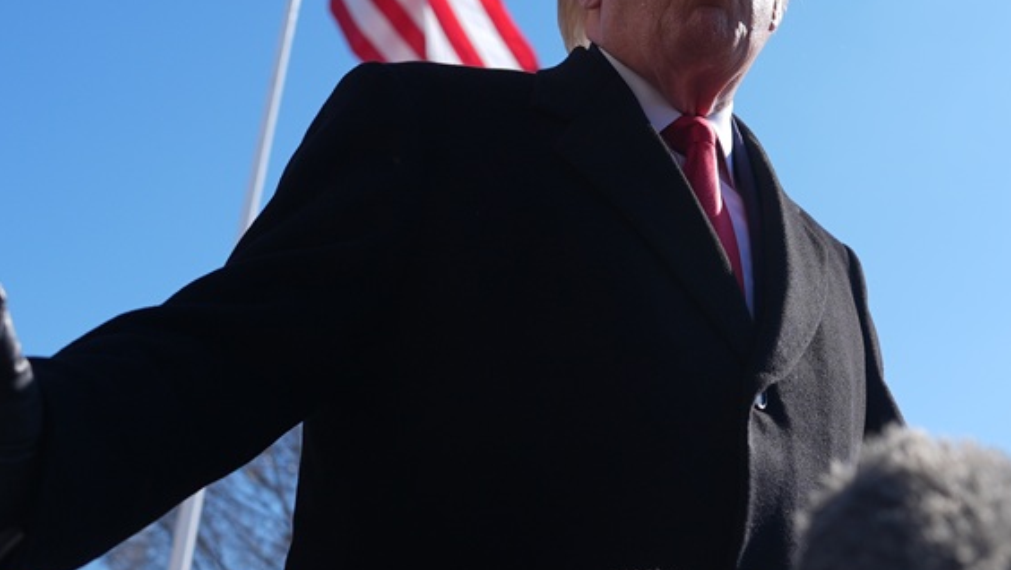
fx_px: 1529
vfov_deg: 21.1
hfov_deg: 36.5
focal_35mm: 57
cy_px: 325
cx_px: 565
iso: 160
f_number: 2.8
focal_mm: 24
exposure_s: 1/4000
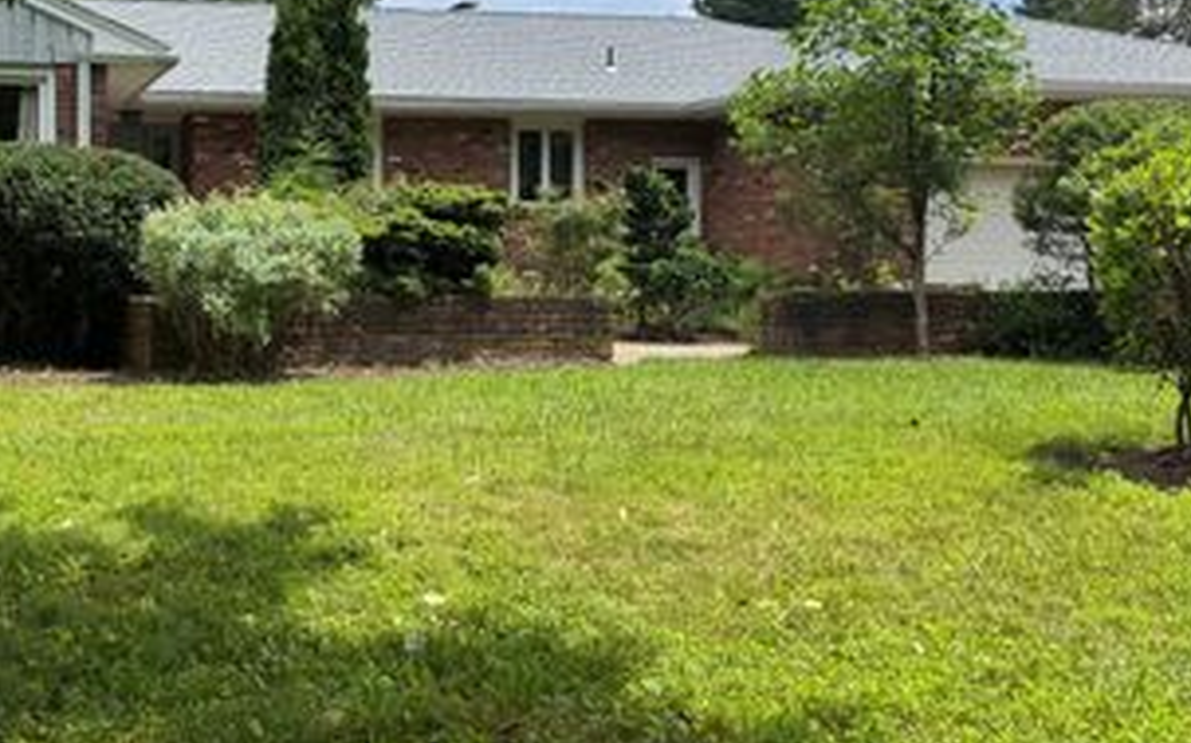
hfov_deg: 45.0
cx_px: 248
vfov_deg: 30.2
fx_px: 1363
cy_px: 234
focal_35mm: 42
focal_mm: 6.76
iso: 80
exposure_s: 1/2604
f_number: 1.78
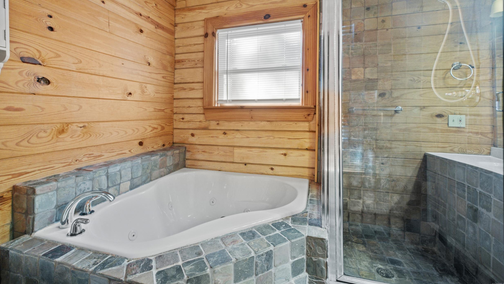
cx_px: 256
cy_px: 116
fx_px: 214
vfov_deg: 66.5
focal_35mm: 16
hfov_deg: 99.4
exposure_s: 1.3
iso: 800
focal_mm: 10
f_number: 8
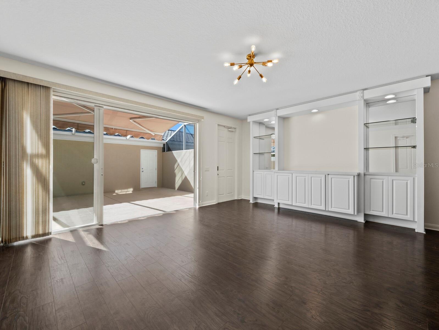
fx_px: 178
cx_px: 220
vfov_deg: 85.7
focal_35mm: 14
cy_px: 165
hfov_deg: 102.0
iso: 320
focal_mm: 7
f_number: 14
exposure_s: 1/10
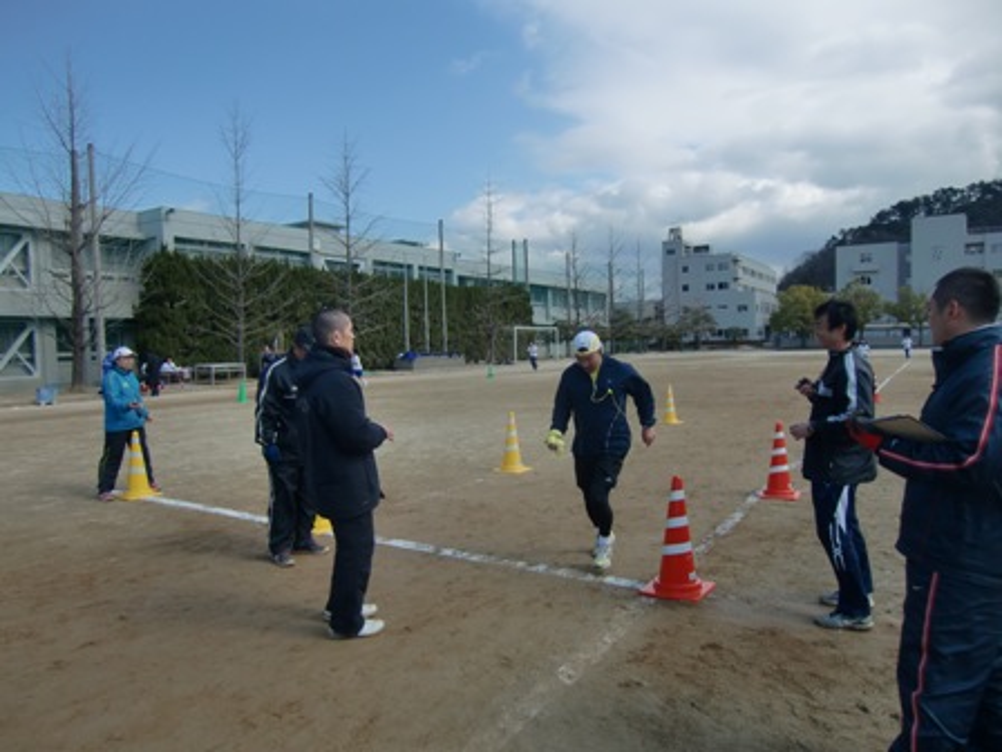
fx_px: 695
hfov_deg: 71.6
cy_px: 376
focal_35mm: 24
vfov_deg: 56.8
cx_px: 501
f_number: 7.5
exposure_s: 1/200
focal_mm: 4.3
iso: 64
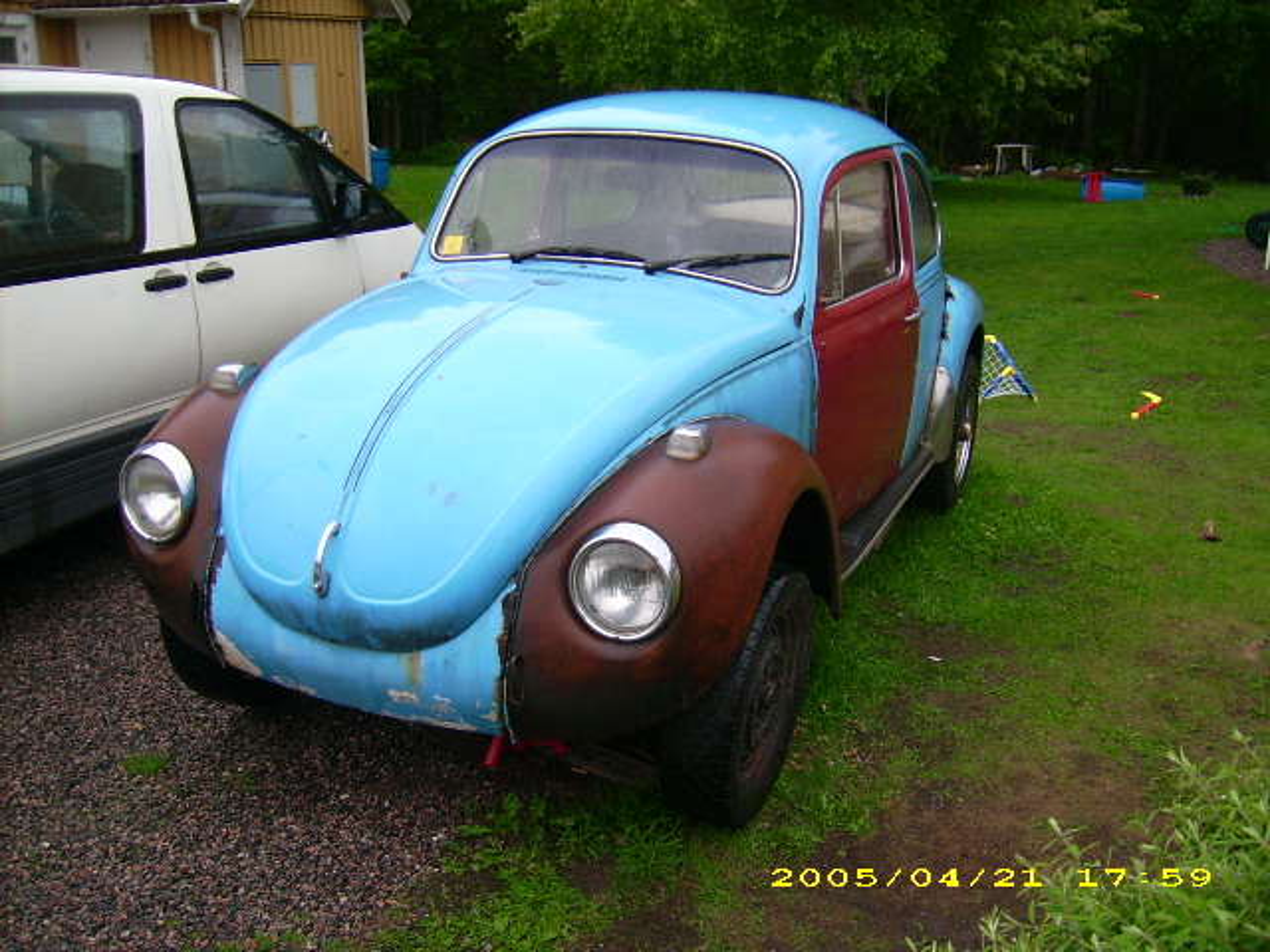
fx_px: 1284
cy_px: 476
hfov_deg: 52.6
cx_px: 635
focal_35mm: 35
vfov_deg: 40.7
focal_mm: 5.95
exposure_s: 1/42
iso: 50
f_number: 2.8
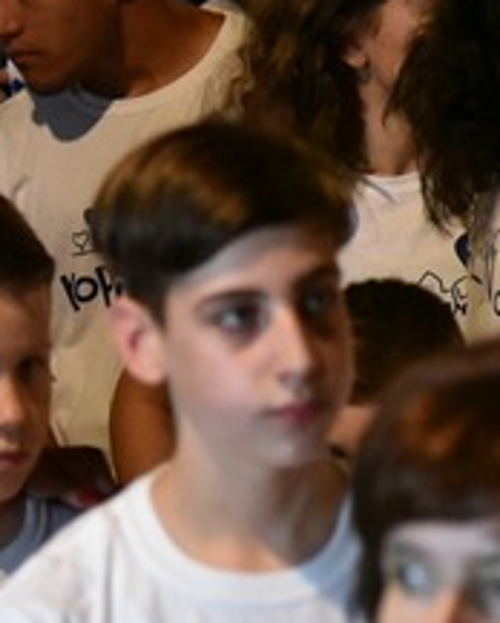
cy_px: 291
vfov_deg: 4.9
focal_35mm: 397
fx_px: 7333
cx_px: -256
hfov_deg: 3.9
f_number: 4
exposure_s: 1/500
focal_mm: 112
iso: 10000
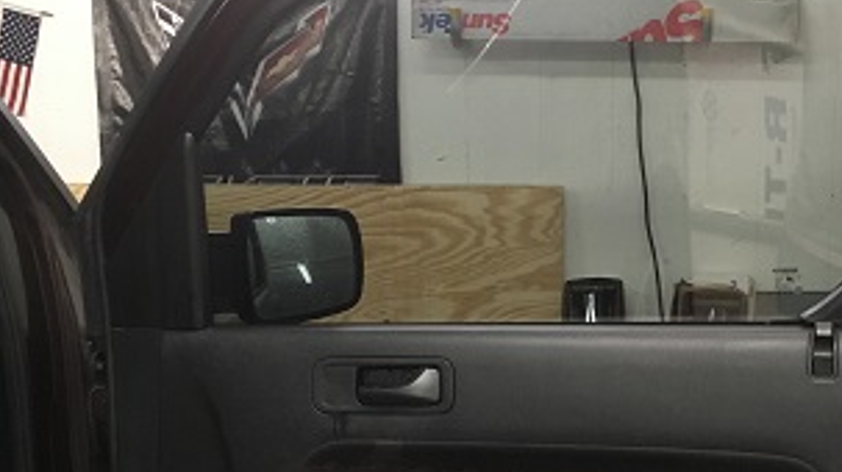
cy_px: 310
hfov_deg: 42.5
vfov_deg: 24.8
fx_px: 1071
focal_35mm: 48
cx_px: 547
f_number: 2.2
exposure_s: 1/30
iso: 160
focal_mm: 4.15
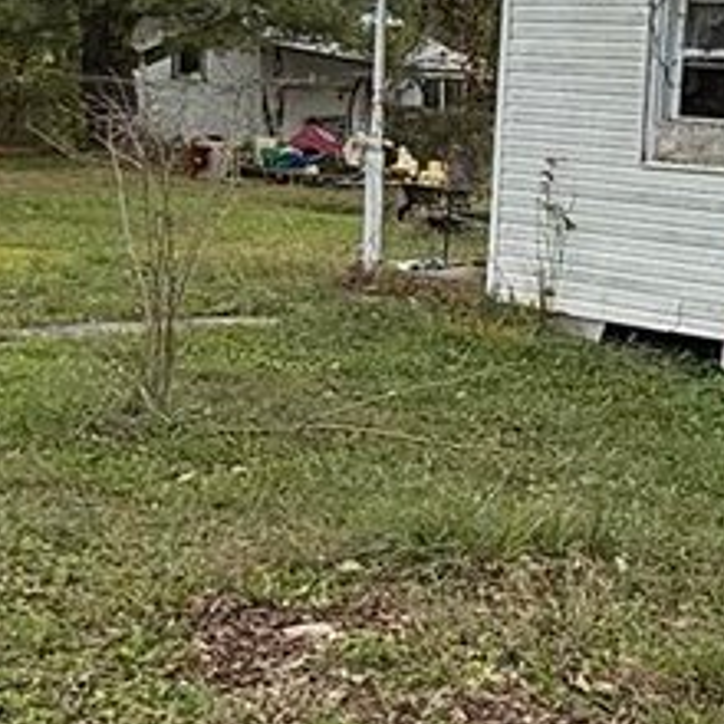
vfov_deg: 20.4
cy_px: 275
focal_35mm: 85
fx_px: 2011
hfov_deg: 20.4
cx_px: 462
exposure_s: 1/574
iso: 50
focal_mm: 2.22
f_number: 2.2
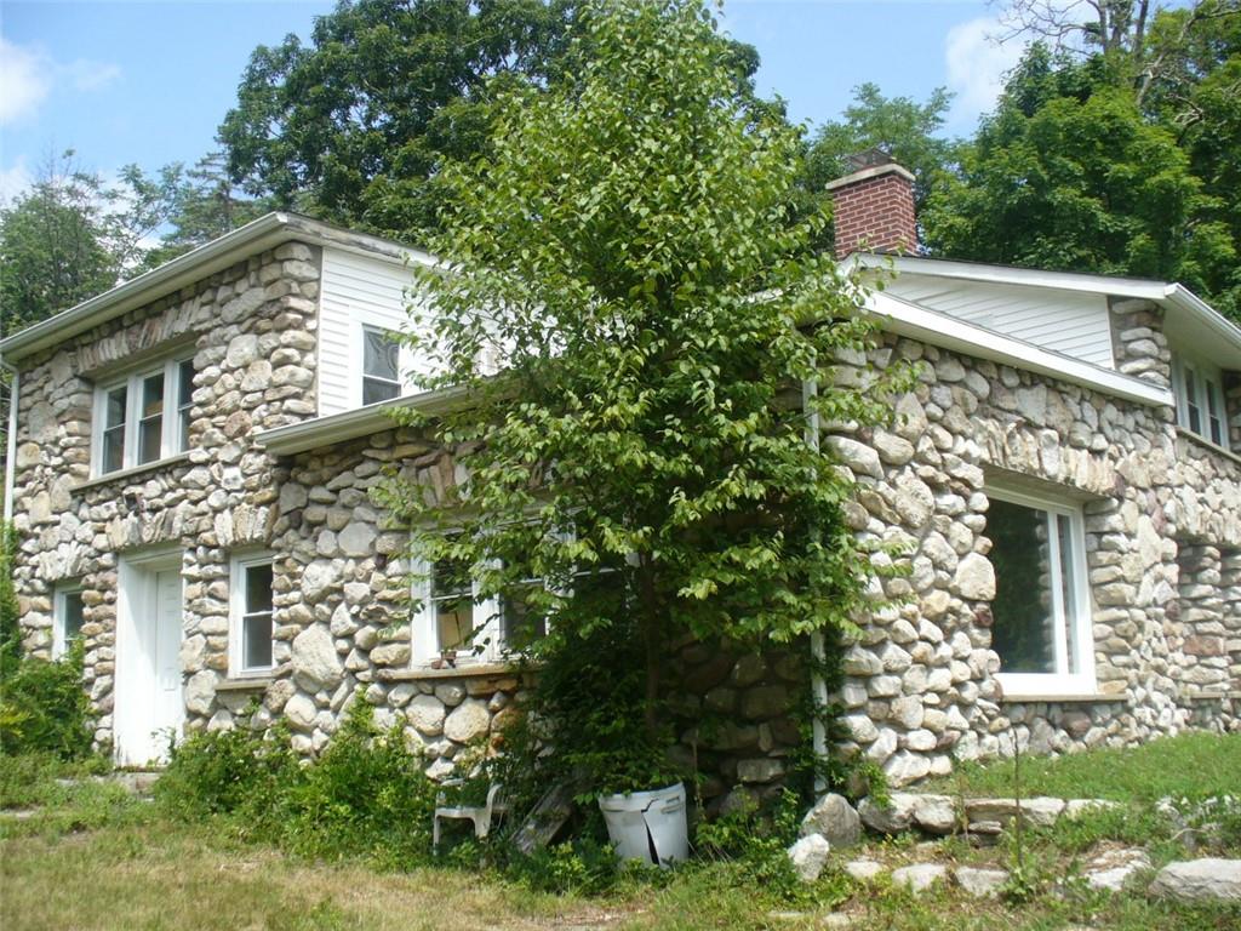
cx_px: 620
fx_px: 1326
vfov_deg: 38.7
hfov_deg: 50.1
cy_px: 466
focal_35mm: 37
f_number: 5.6
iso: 80
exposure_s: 1/160
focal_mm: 6.1
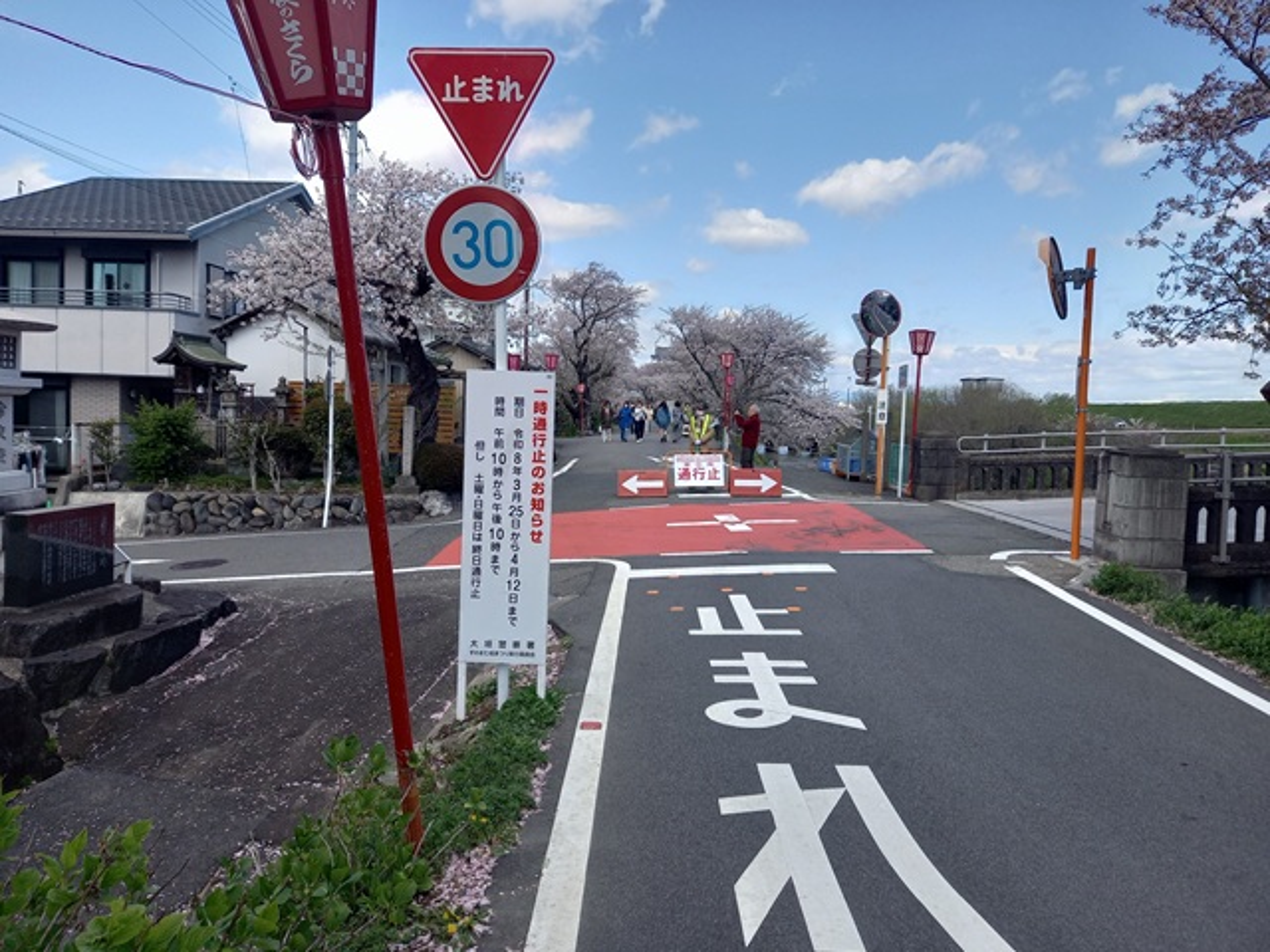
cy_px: 476
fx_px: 917
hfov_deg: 69.4
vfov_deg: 54.9
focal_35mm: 25
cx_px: 635
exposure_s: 1/652
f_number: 1.8
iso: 50
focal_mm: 4.65
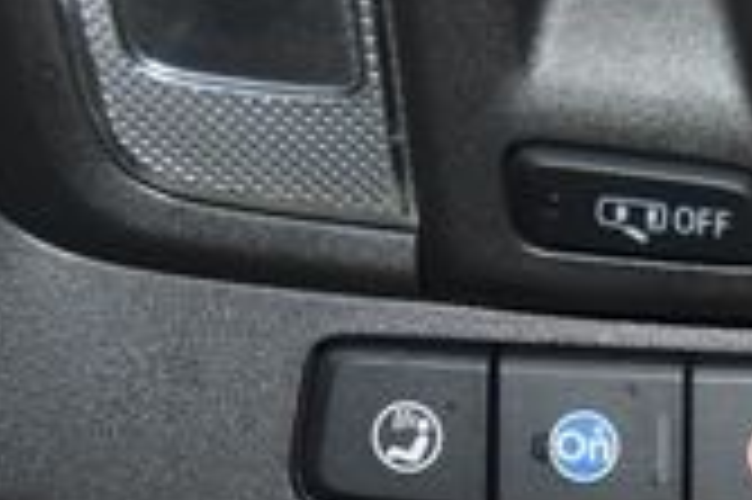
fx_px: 2880
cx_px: 919
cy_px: 264
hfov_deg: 14.4
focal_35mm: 138
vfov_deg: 9.9
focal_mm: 24
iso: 560
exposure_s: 1/60
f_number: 3.8
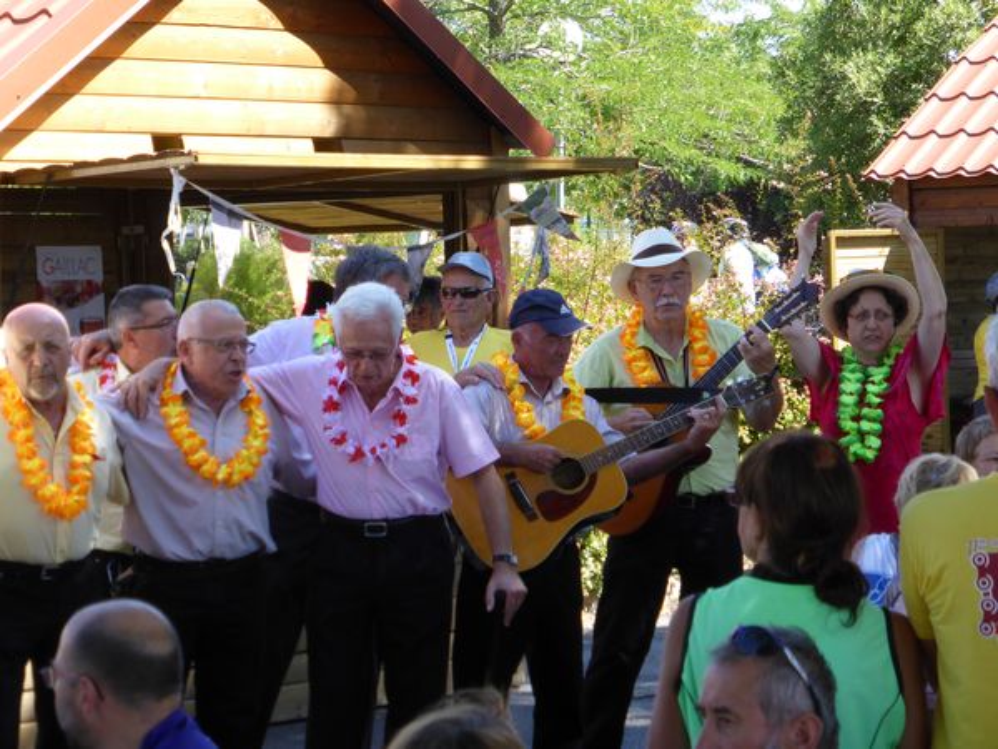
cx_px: 499
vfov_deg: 10.4
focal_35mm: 142
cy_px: 374
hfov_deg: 13.9
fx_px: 4094
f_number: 5.4
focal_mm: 23.1
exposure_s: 1/200
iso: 200
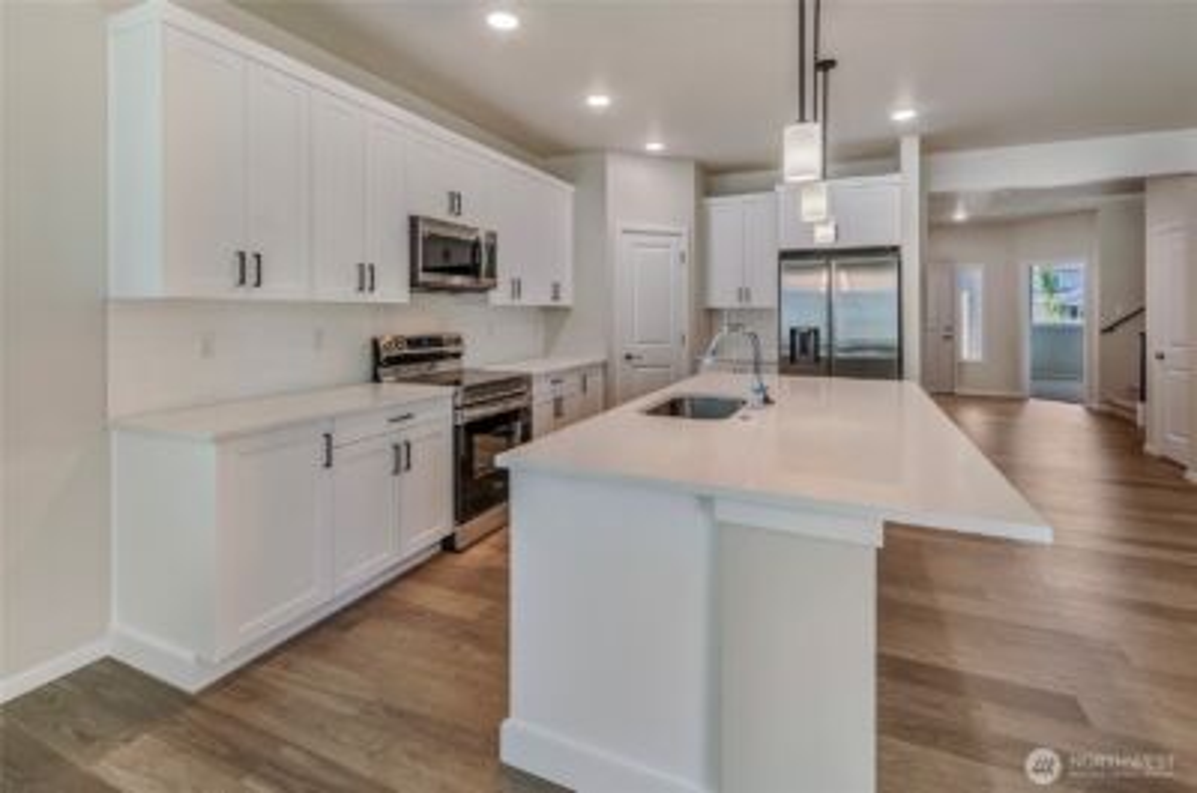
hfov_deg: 100.5
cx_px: 598
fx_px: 498
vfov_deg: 77.1
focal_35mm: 15
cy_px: 396
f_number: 5.6
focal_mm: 10
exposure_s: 1/20
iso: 160
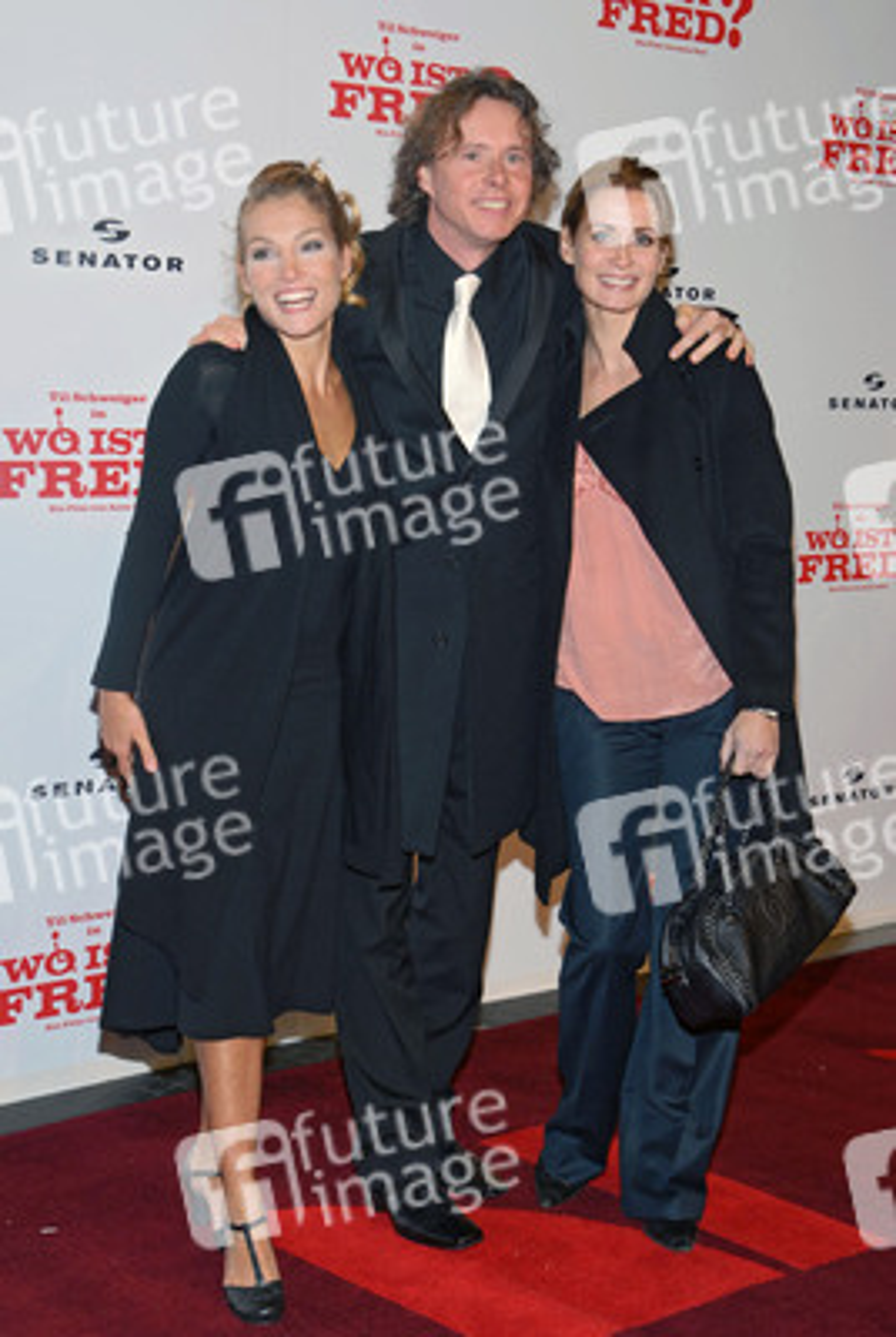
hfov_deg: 20.2
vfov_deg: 29.8
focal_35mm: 68
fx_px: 2511
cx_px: 448
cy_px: 668
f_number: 9
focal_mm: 45
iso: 400
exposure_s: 1/200
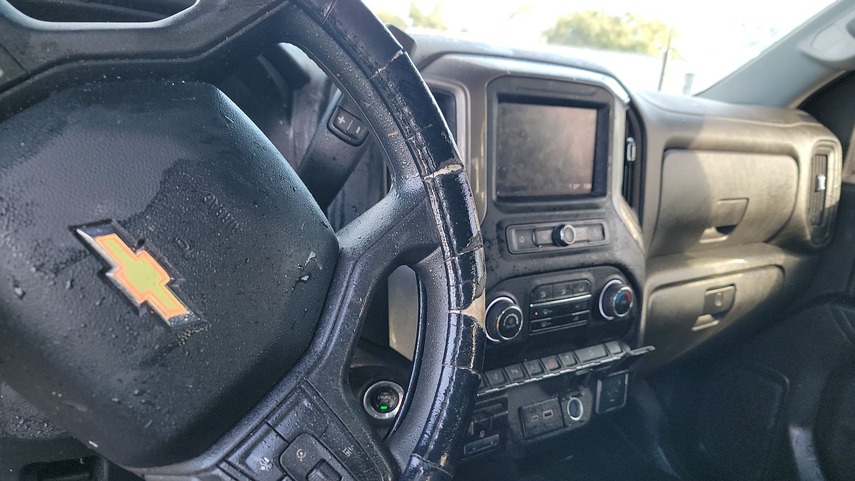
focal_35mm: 27
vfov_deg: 42.8
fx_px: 612
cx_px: 433
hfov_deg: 69.8
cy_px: 273
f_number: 1.8
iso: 110
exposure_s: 1/59
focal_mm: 6.7
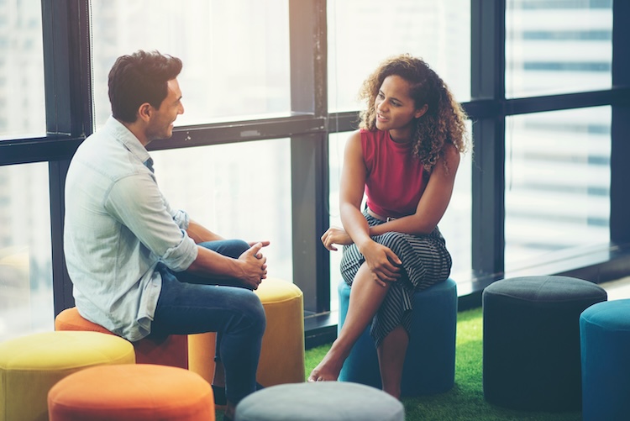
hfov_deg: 23.9
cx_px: 315
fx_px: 1488
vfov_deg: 16.1
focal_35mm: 85
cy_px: 210
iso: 250
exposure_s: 1/160
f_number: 1.8
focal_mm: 85
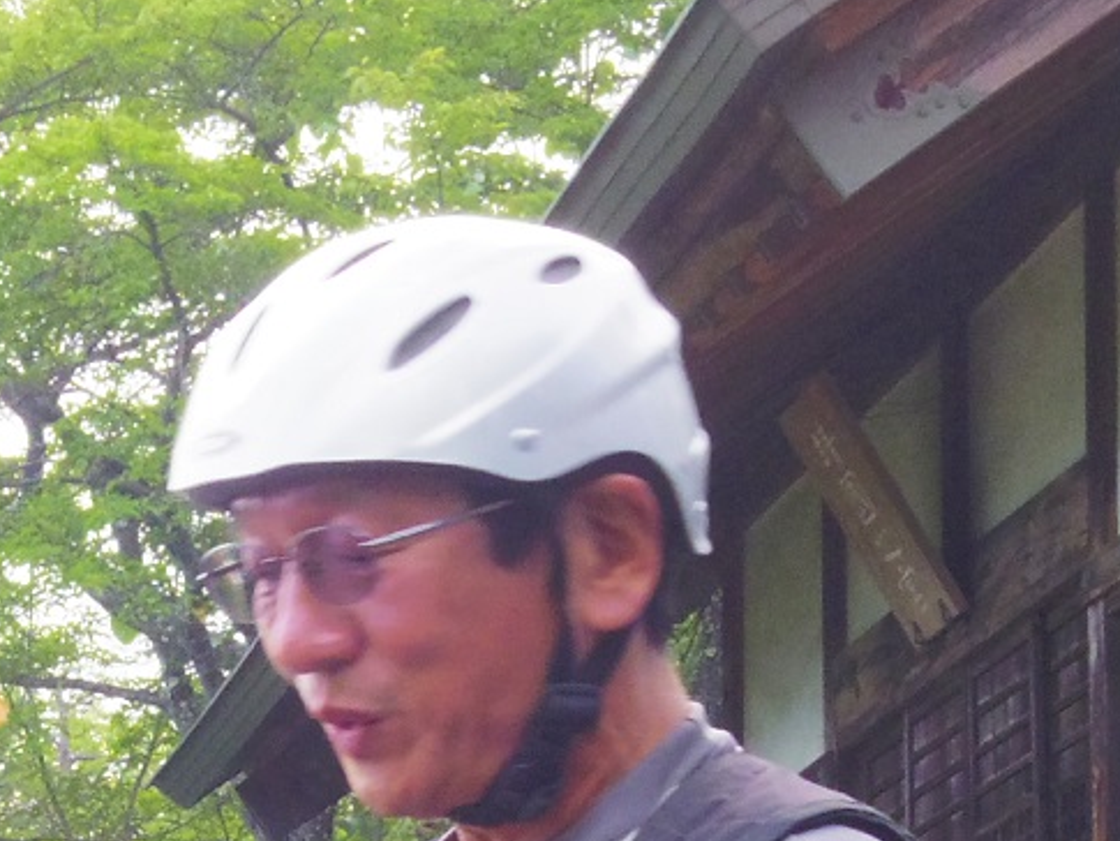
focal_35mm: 155
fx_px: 5016
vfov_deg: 9.3
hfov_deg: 12.6
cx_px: 102
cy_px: 1268
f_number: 8
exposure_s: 1/60
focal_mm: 8.5
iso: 400
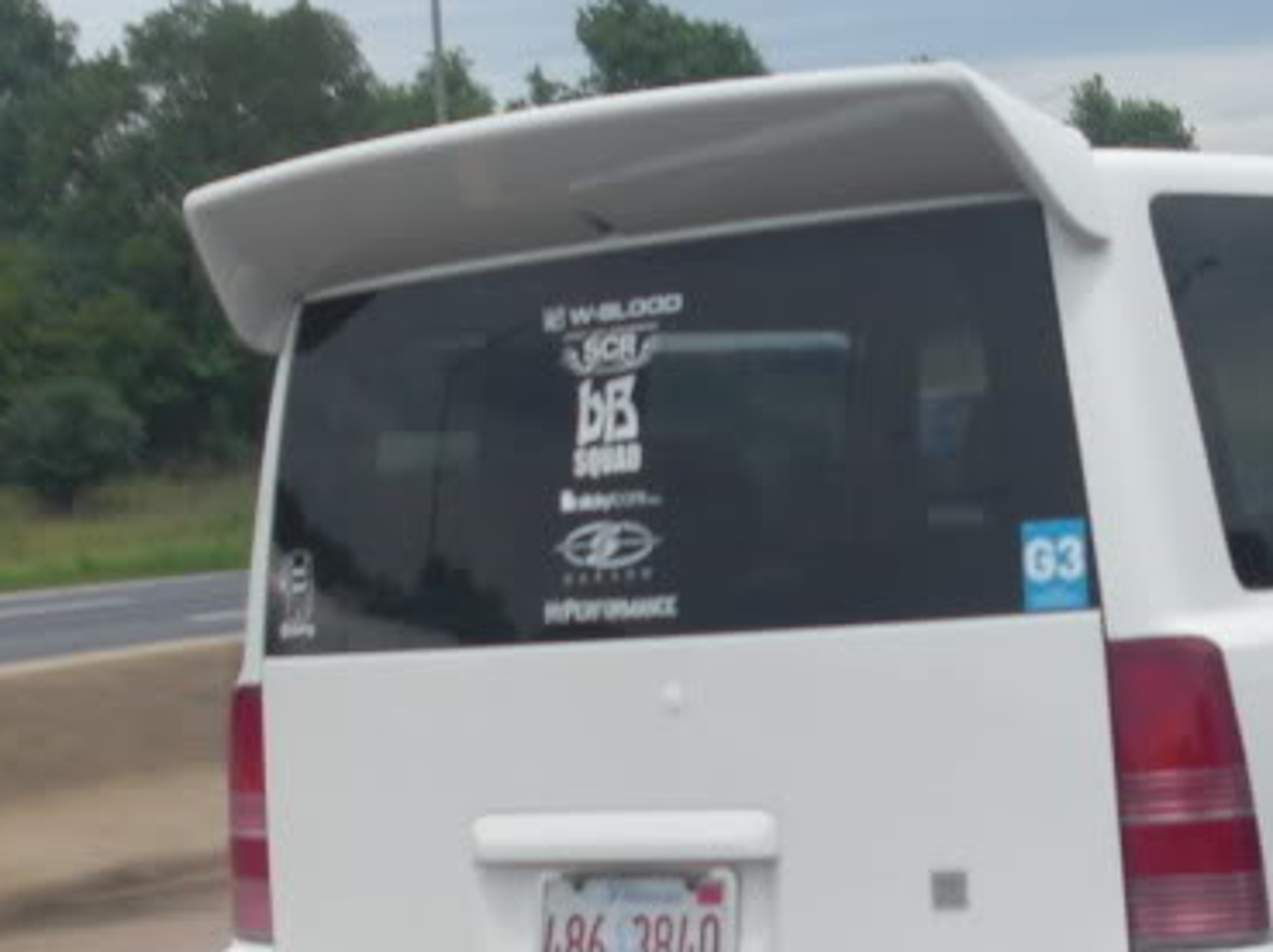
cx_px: 845
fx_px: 3674
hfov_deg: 19.6
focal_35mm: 100
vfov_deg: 14.8
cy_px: 597
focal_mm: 6.3
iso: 50
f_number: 7.9
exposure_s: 1/160
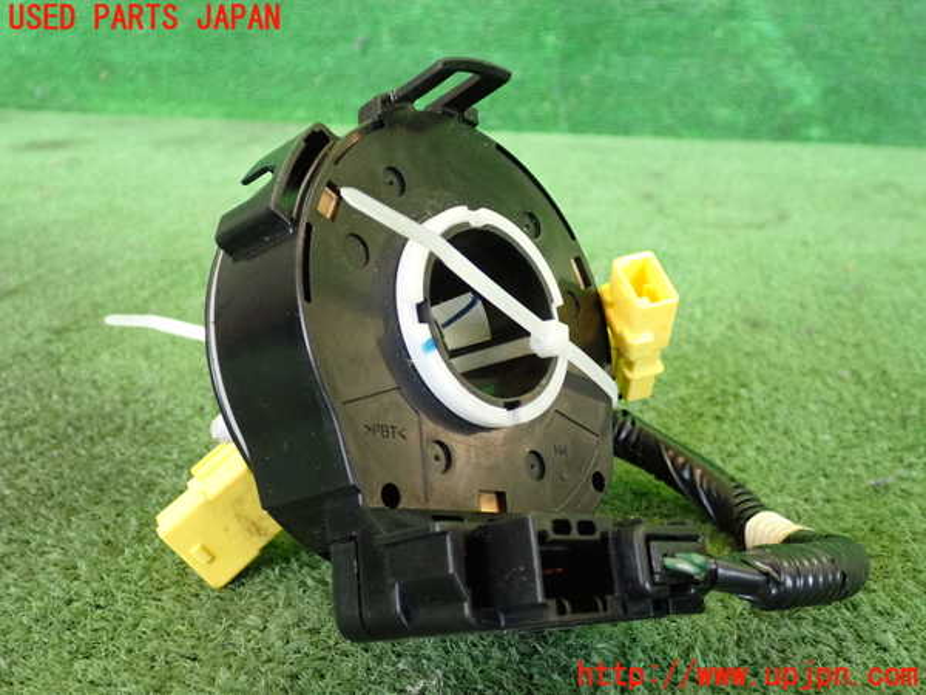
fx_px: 1097
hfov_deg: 45.8
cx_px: 463
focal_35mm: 41
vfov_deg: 35.1
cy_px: 348
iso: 1250
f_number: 2.8
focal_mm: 7.31
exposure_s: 1/125
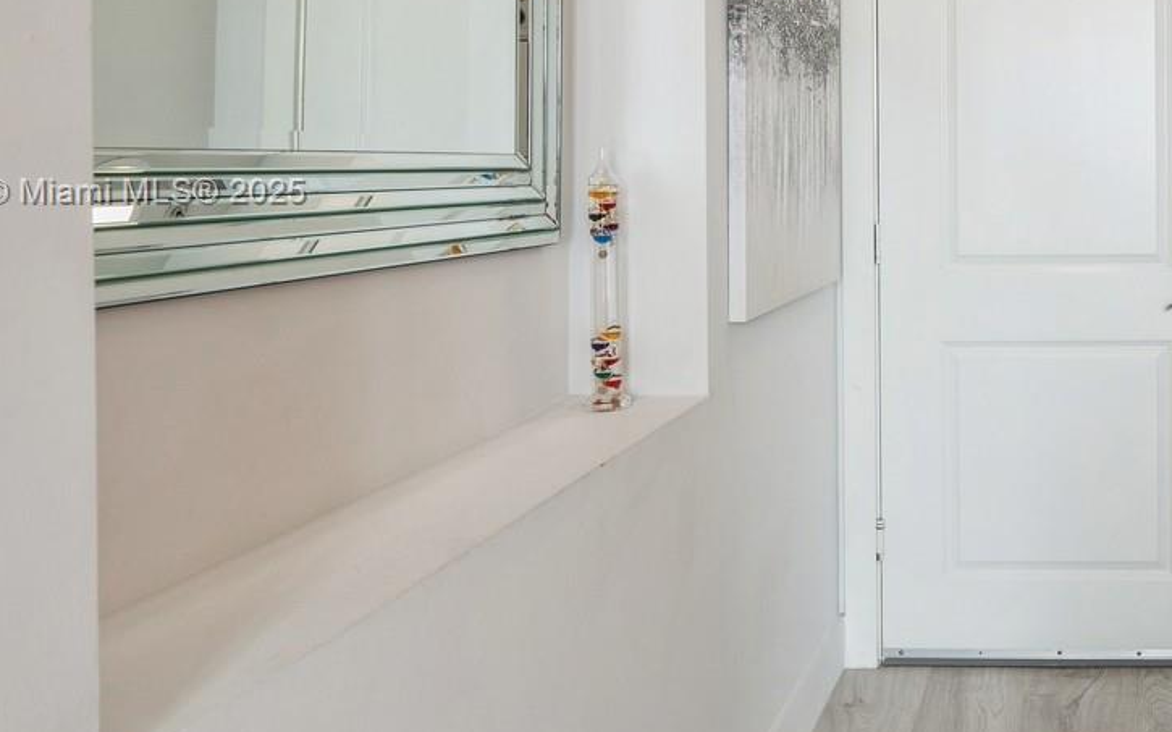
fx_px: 1150
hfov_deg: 47.7
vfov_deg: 34.7
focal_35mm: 36
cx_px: 1081
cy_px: 194
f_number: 8
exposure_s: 1/15
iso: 200
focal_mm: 16
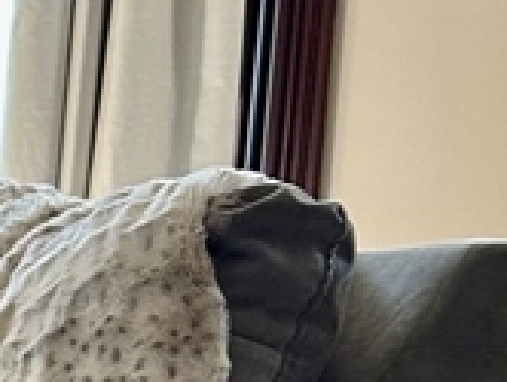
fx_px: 2347
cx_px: -837
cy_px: 788
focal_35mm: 160
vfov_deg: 8.7
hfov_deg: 10.2
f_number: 1.5
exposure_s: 1/73
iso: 125
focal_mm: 5.7
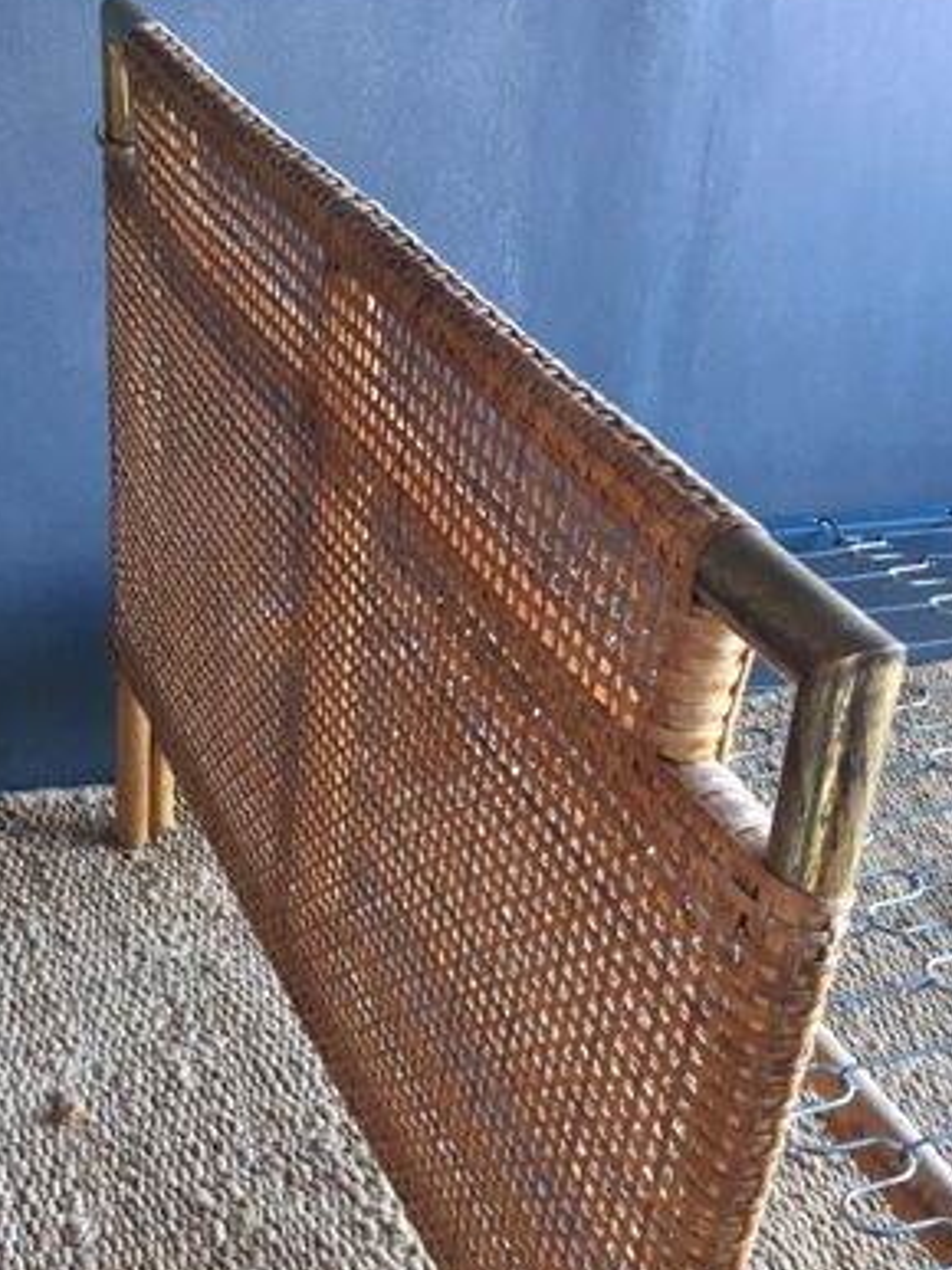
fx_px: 1761
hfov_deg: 30.2
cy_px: 896
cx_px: 552
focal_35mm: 48
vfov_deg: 39.0
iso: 125
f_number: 2.2
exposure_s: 1/33
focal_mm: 4.15
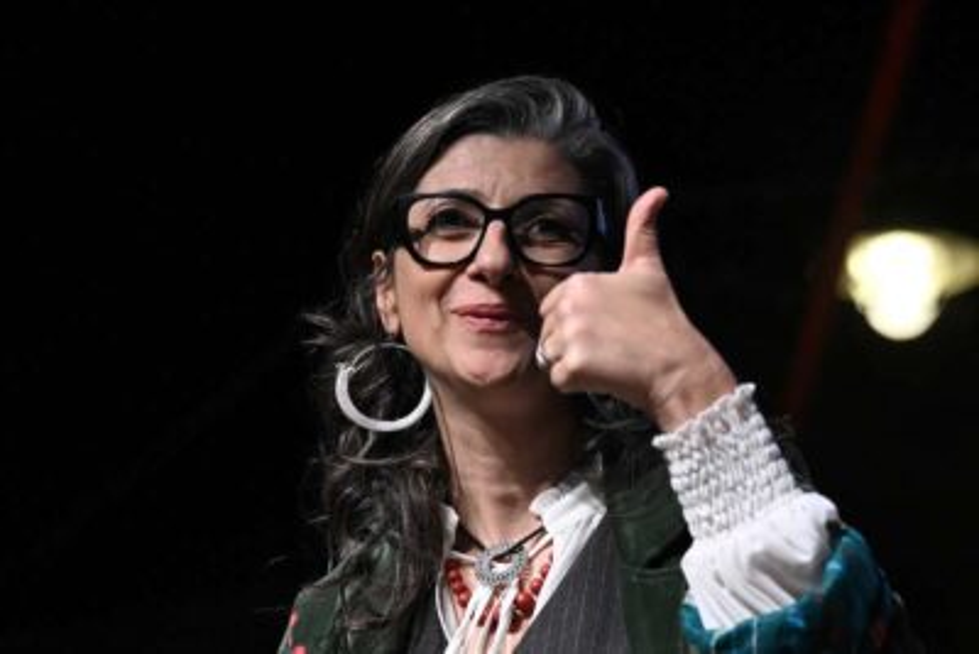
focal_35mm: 165
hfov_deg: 12.4
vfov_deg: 8.3
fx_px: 4488
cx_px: 490
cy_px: 327
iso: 6400
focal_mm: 110
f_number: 4.5
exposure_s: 1/500
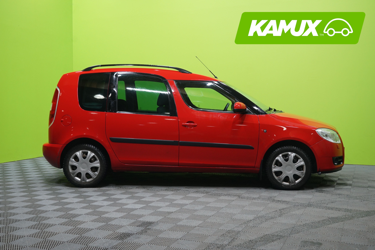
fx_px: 427
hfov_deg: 47.4
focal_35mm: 41
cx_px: 188
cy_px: 125
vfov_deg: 32.6
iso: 1000
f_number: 5
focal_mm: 41
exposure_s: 1/20
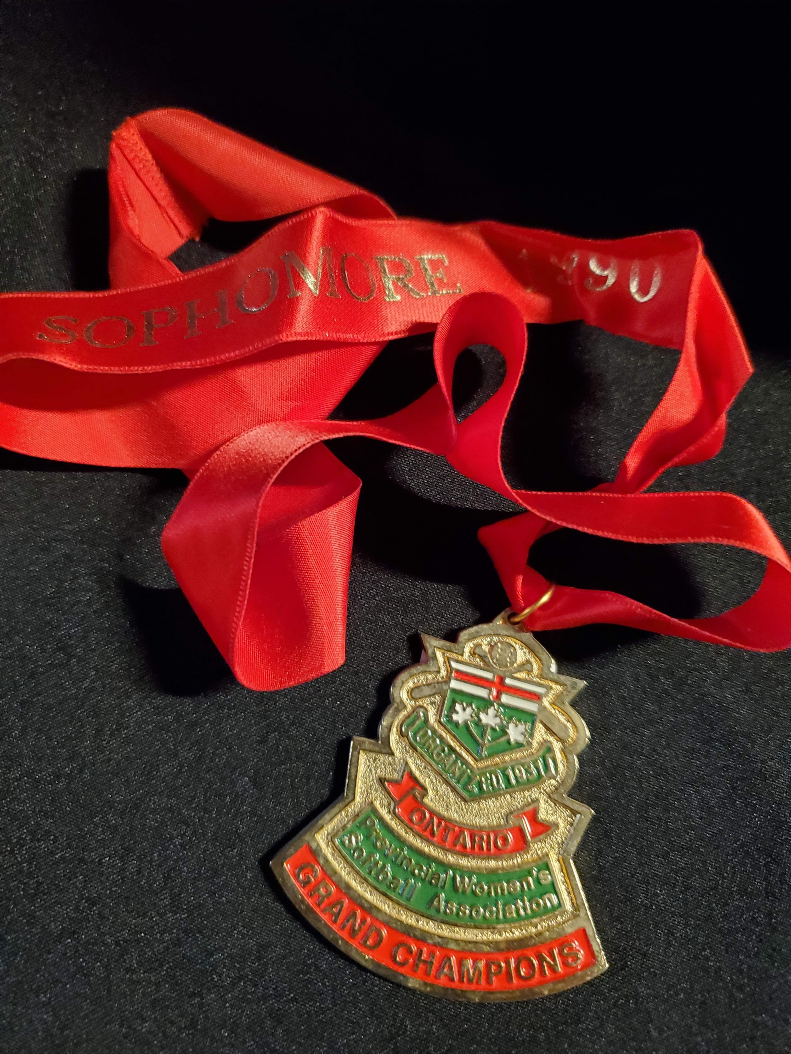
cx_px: 396
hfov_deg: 53.1
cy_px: 527
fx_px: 792
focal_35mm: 26
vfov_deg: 67.3
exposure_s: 1/19
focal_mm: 4.3
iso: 640
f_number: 1.5
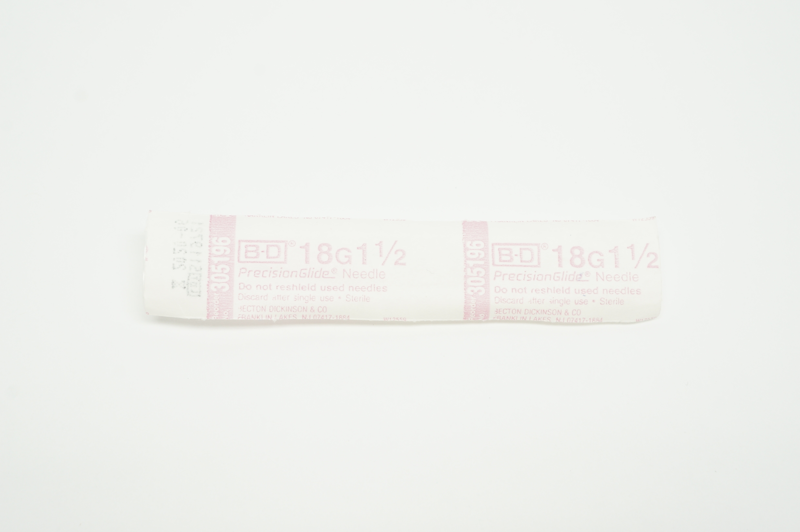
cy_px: 266
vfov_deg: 24.3
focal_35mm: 56
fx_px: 1232
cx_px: 400
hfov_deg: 36.0
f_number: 9
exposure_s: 1/25
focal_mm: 37
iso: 400
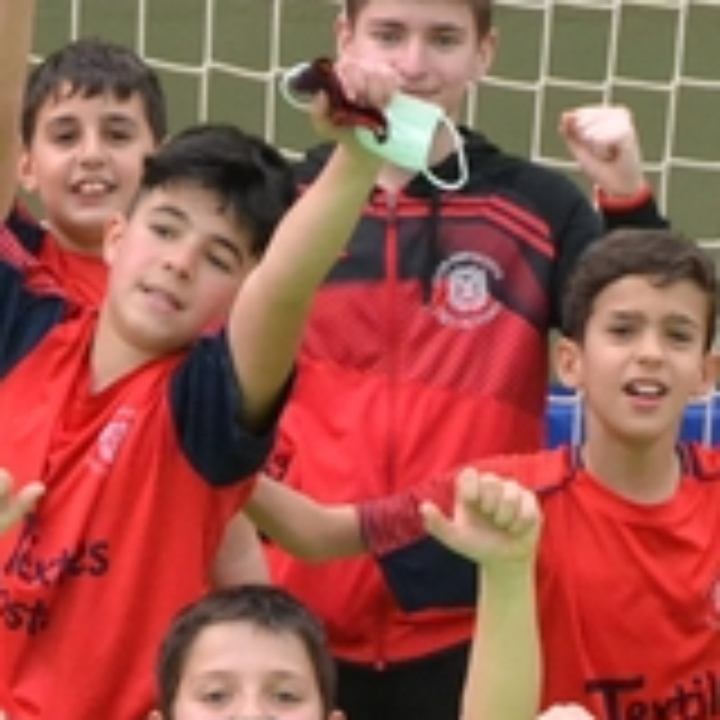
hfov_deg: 6.5
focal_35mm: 268
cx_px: 36
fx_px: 6307
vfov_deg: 6.5
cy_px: 740
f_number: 9
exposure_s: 1/320
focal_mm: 42
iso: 3200
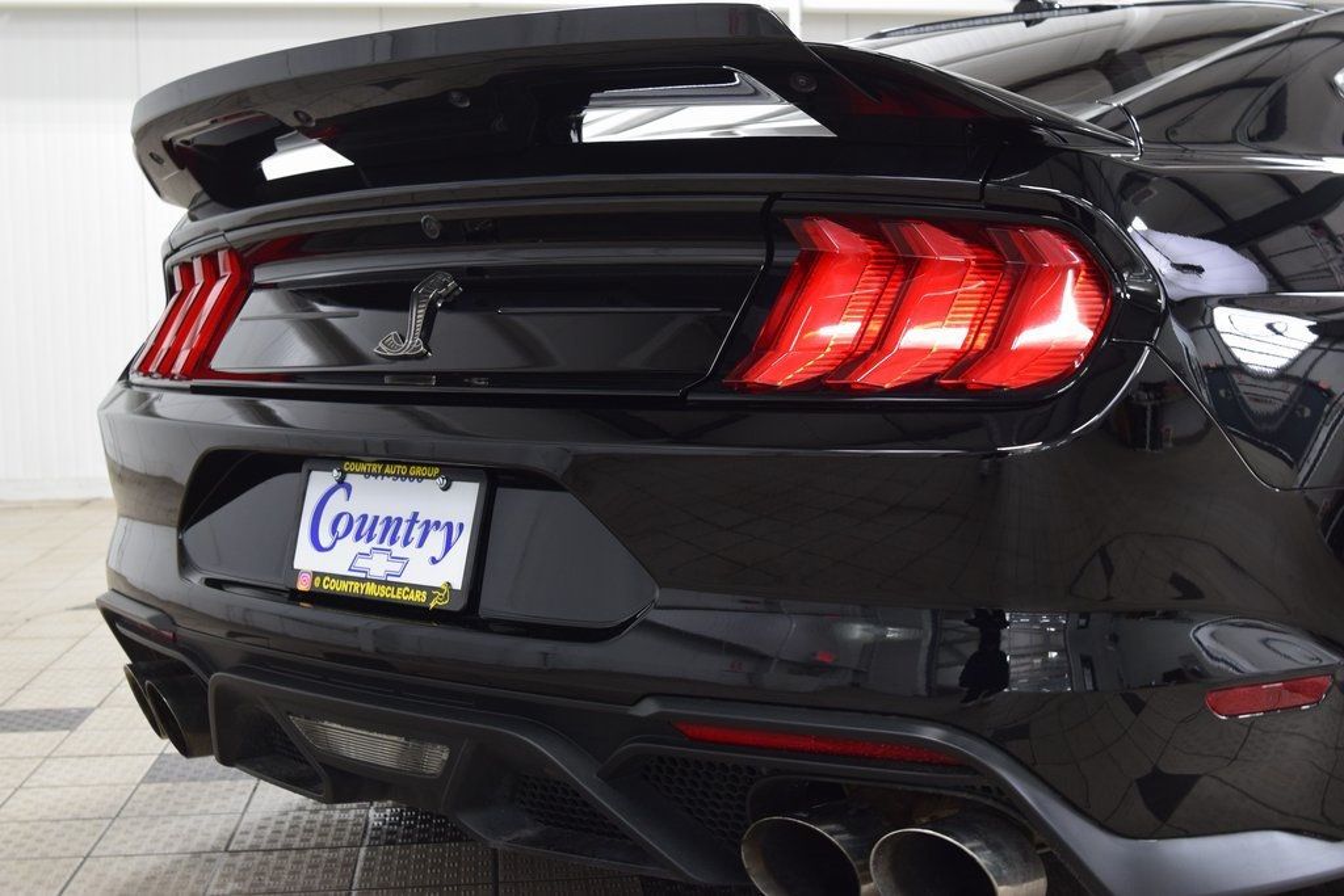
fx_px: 1792
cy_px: 448
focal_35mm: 48
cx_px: 672
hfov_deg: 41.1
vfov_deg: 28.1
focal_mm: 32
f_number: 6.3
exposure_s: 1/15
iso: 800
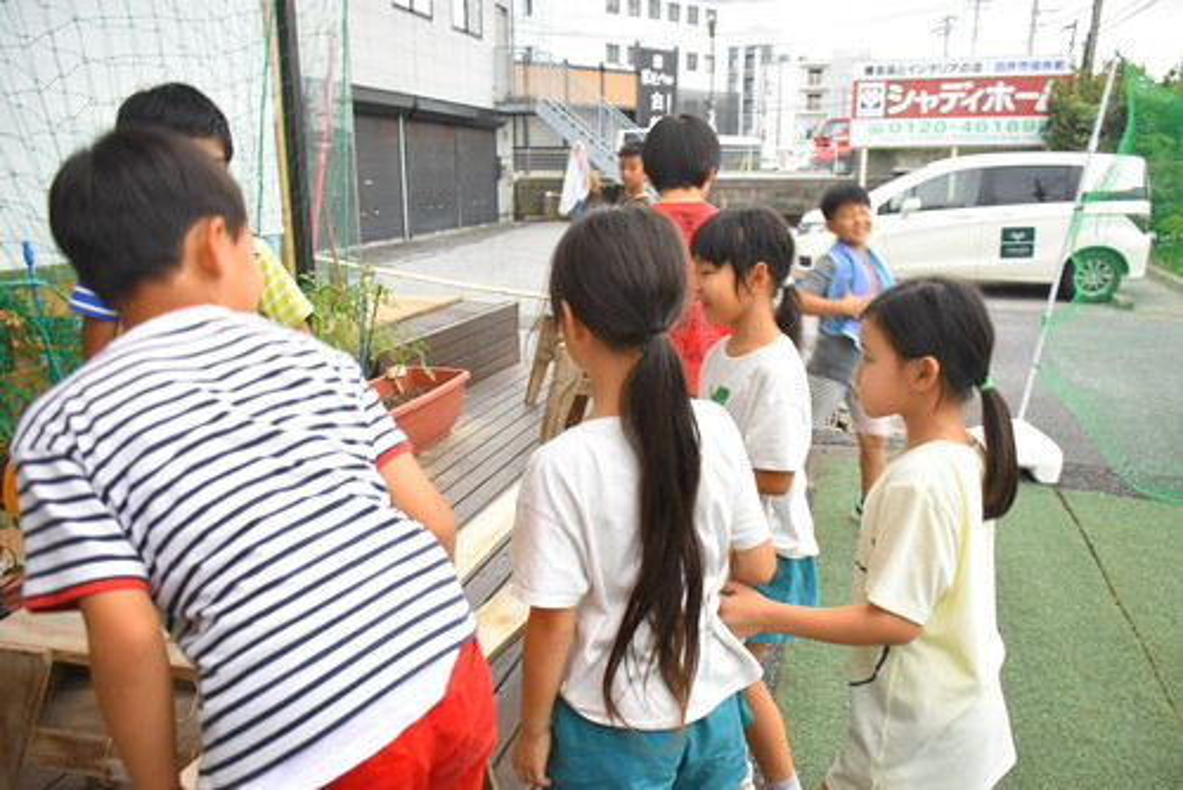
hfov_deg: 67.4
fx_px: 888
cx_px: 592
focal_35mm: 27
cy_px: 395
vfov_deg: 48.0
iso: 1000
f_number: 4.5
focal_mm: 18
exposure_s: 1/80
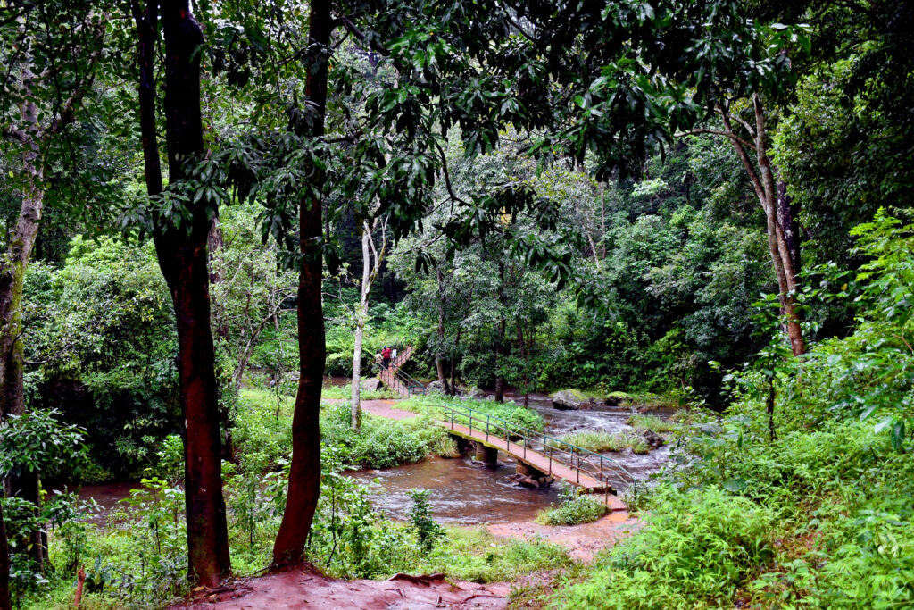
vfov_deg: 34.2
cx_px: 457
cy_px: 305
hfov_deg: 49.5
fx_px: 990
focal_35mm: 39
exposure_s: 1/125
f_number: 3.8
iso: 1100
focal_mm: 26
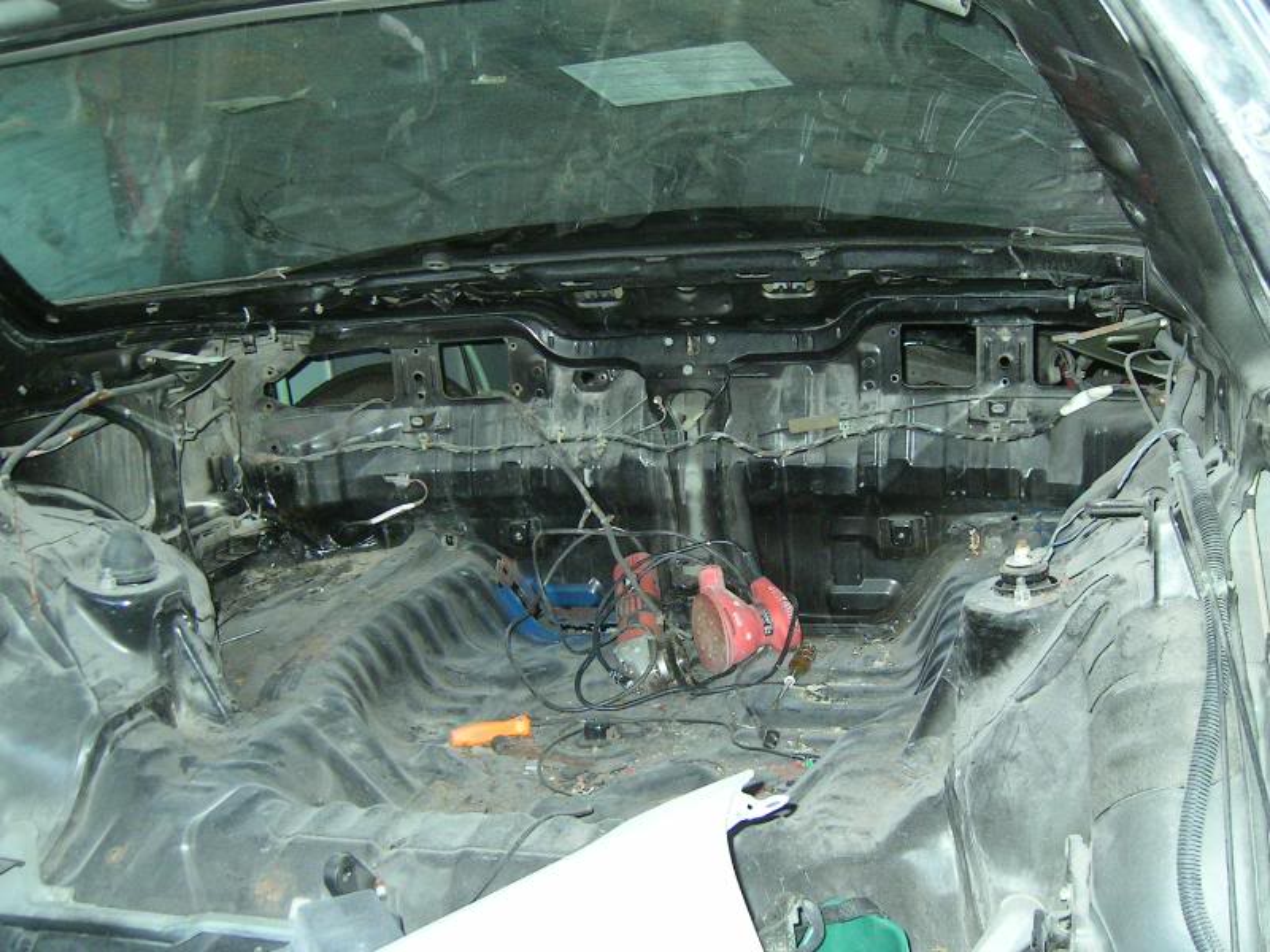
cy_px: 476
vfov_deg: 39.7
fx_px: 1321
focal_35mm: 36
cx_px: 635
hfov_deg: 51.4
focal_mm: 5.6
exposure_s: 1/30
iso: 136
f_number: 2.8
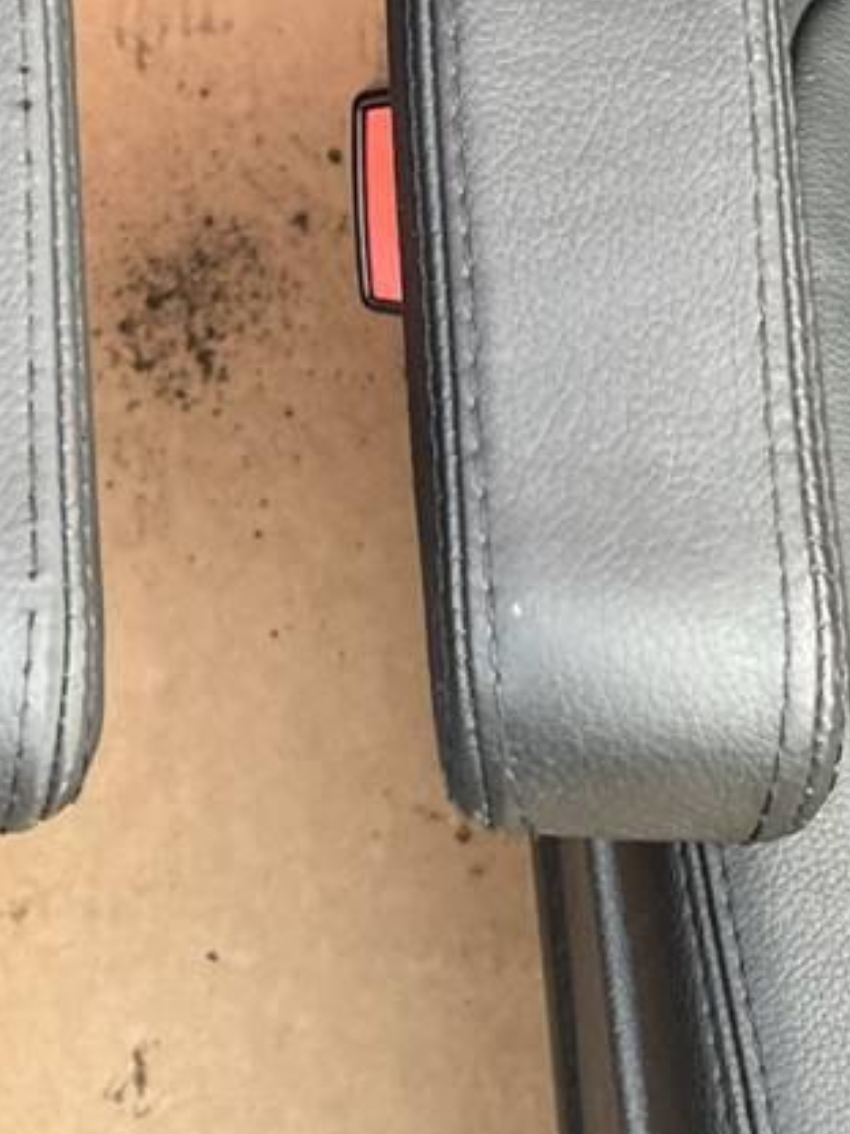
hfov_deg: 14.6
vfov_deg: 18.3
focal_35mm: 100
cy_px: -330
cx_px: 82
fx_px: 3274
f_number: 1.6
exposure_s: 1/121
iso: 80
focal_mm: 5.1
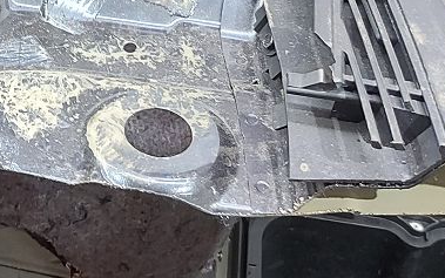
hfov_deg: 21.8
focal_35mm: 93
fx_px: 1128
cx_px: 37
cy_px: -88
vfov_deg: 13.5
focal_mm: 5.23
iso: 250
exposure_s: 1/33
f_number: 1.8
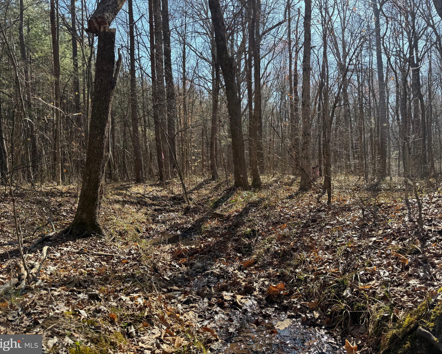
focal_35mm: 26
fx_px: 340
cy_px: 170
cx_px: 227
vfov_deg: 54.9
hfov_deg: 66.0
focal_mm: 6.76
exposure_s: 1/1005
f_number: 1.78
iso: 80
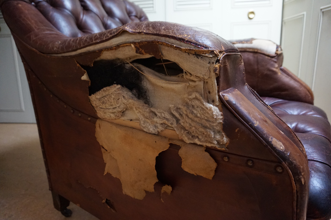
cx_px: 166
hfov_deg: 73.8
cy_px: 110
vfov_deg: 53.1
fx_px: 221
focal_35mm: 24
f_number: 3.5
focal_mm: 16
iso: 2500
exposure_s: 1/160
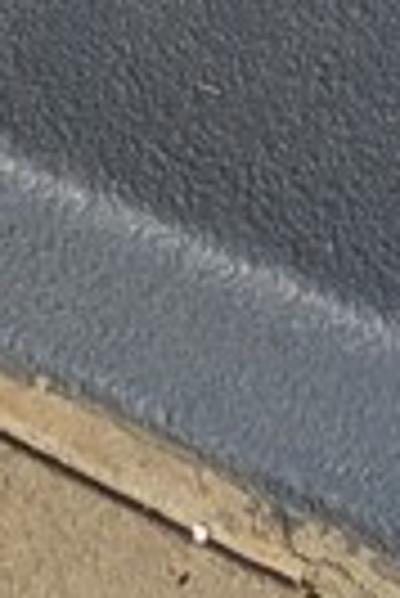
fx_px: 1596
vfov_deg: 11.2
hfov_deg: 14.1
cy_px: -1234
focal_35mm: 96
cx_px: 29
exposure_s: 1/4505
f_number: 1.7
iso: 55
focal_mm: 2.02
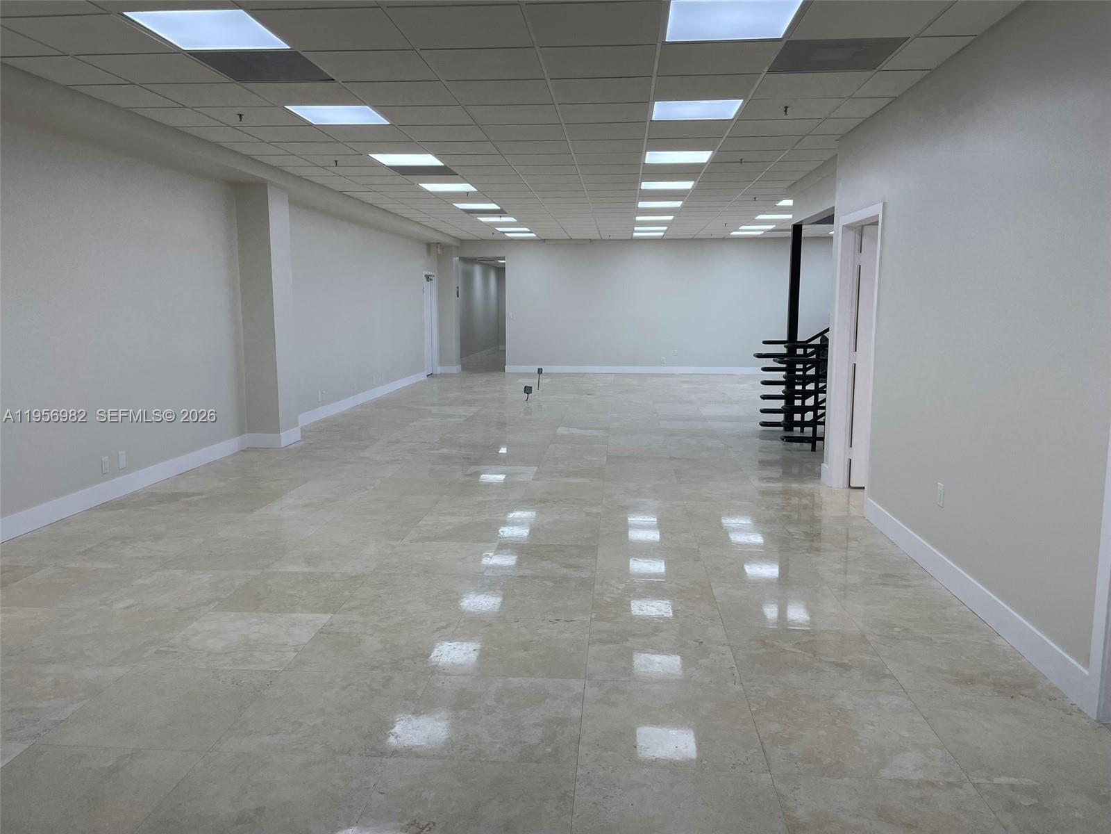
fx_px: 834
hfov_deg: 67.3
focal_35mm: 26
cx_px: 556
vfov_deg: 53.1
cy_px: 417
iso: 32
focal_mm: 4.2
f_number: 1.6
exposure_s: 1/291
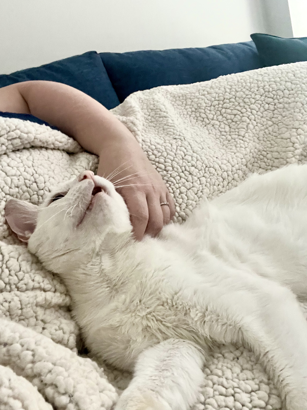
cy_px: 205
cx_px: 154
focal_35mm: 30
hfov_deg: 46.8
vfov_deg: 60.0
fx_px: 355
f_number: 2.2
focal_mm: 2.71
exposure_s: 1/30
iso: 640
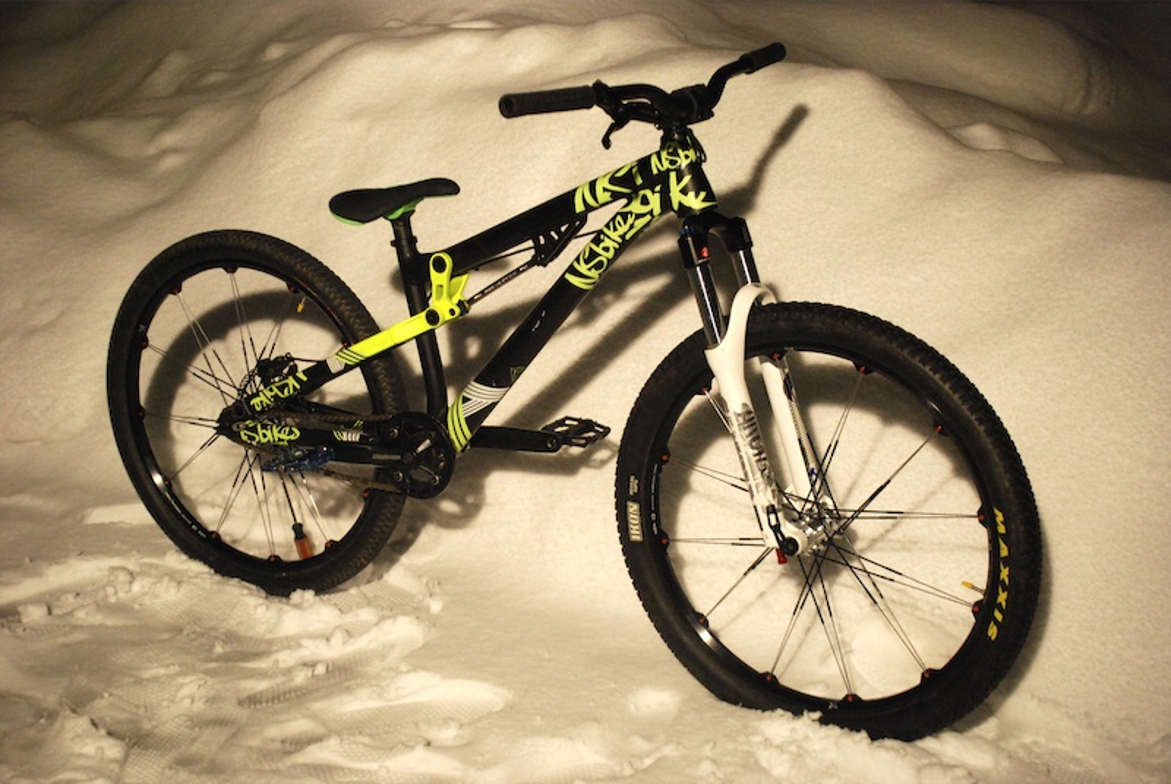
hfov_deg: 37.8
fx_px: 1710
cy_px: 392
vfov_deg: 25.8
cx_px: 586
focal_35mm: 52
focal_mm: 35
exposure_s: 1/30
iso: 1000
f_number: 5.3
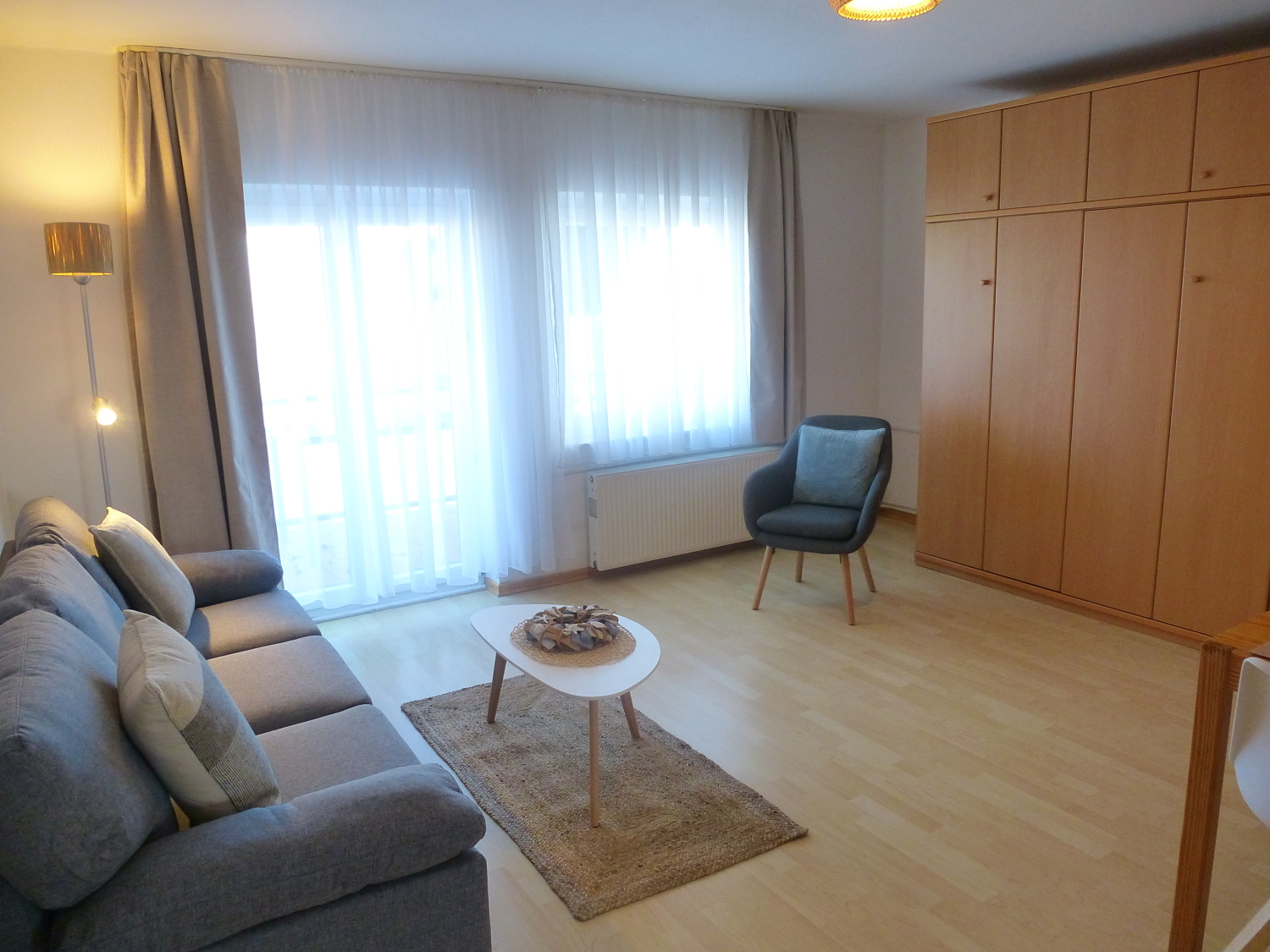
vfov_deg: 56.8
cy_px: 476
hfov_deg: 71.6
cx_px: 635
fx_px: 881
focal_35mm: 24
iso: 400
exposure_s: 1/40
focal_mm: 4.3
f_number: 3.5
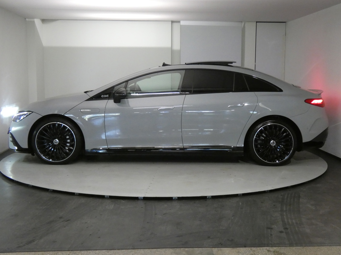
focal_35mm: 46
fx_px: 453
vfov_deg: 31.5
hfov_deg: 41.2
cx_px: 170
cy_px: 128
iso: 1000
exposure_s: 1/80
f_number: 3.8
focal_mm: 8.2
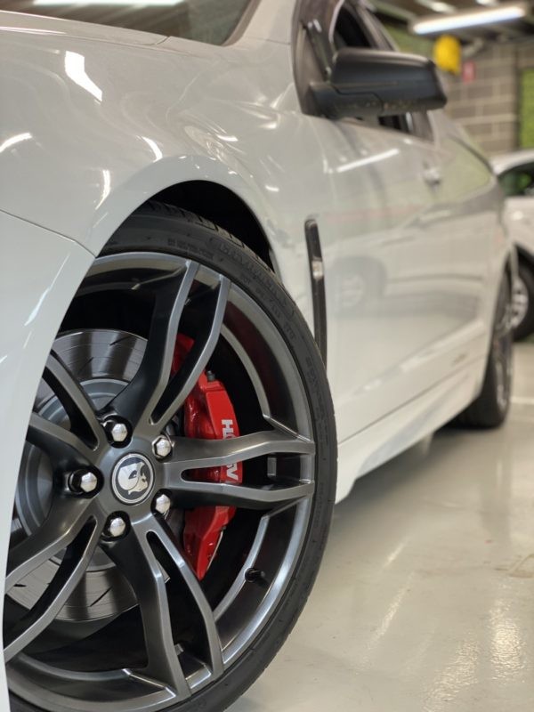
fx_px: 1070
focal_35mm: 52
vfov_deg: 36.8
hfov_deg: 28.0
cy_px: 356
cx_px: 267
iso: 160
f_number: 2
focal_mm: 6
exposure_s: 1/50
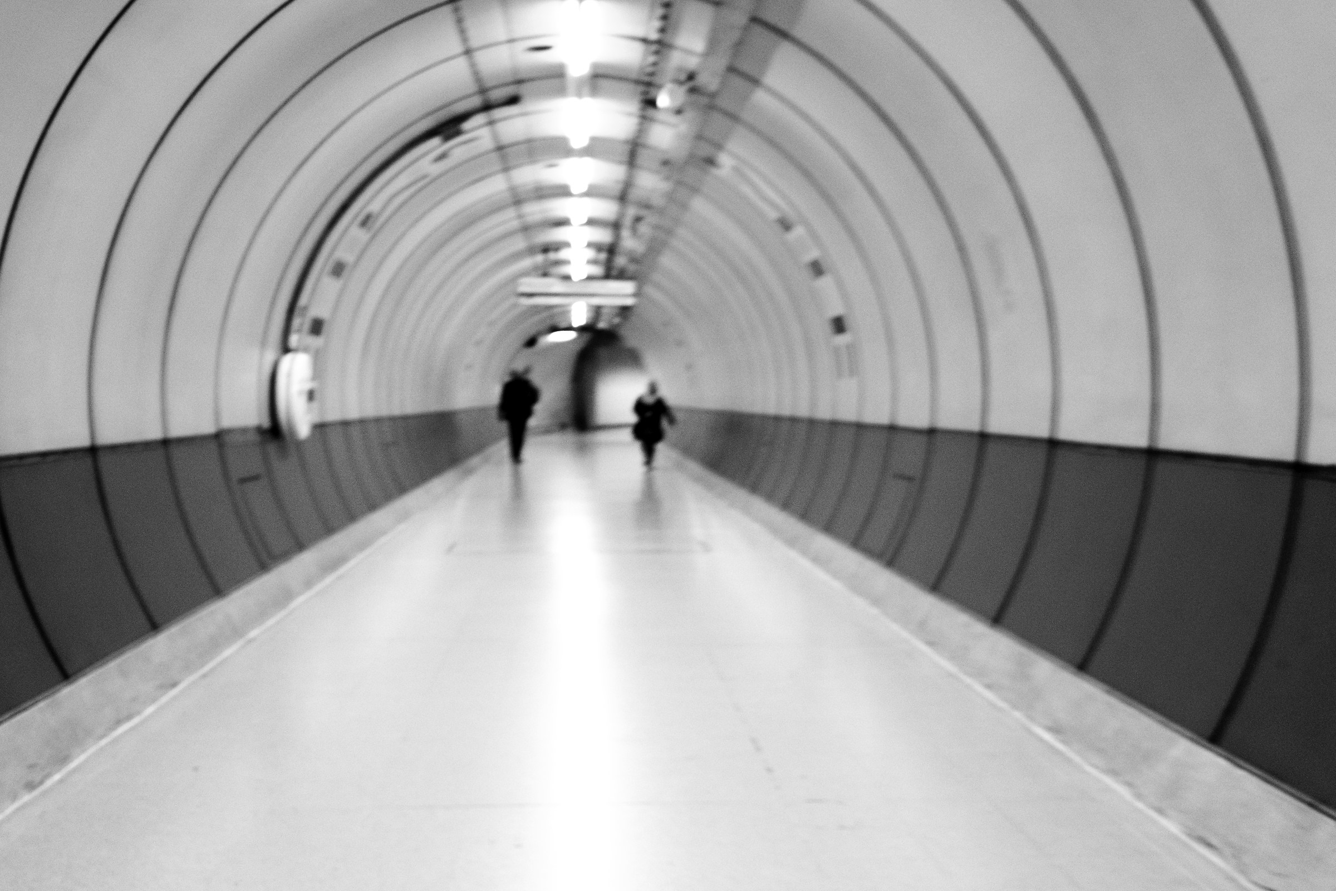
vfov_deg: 32.6
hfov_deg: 47.4
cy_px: 446
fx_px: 1521
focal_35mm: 41
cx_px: 668
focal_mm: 27
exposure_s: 1/30
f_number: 7.1
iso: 1600
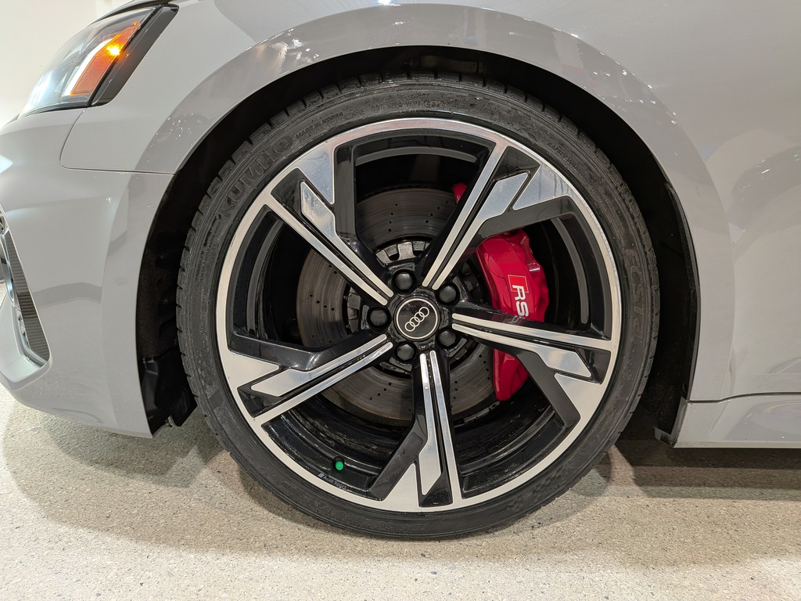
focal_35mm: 24
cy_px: 300
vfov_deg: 56.8
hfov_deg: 71.6
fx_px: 555
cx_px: 400
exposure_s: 1/60
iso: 73
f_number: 1.7
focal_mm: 4.53
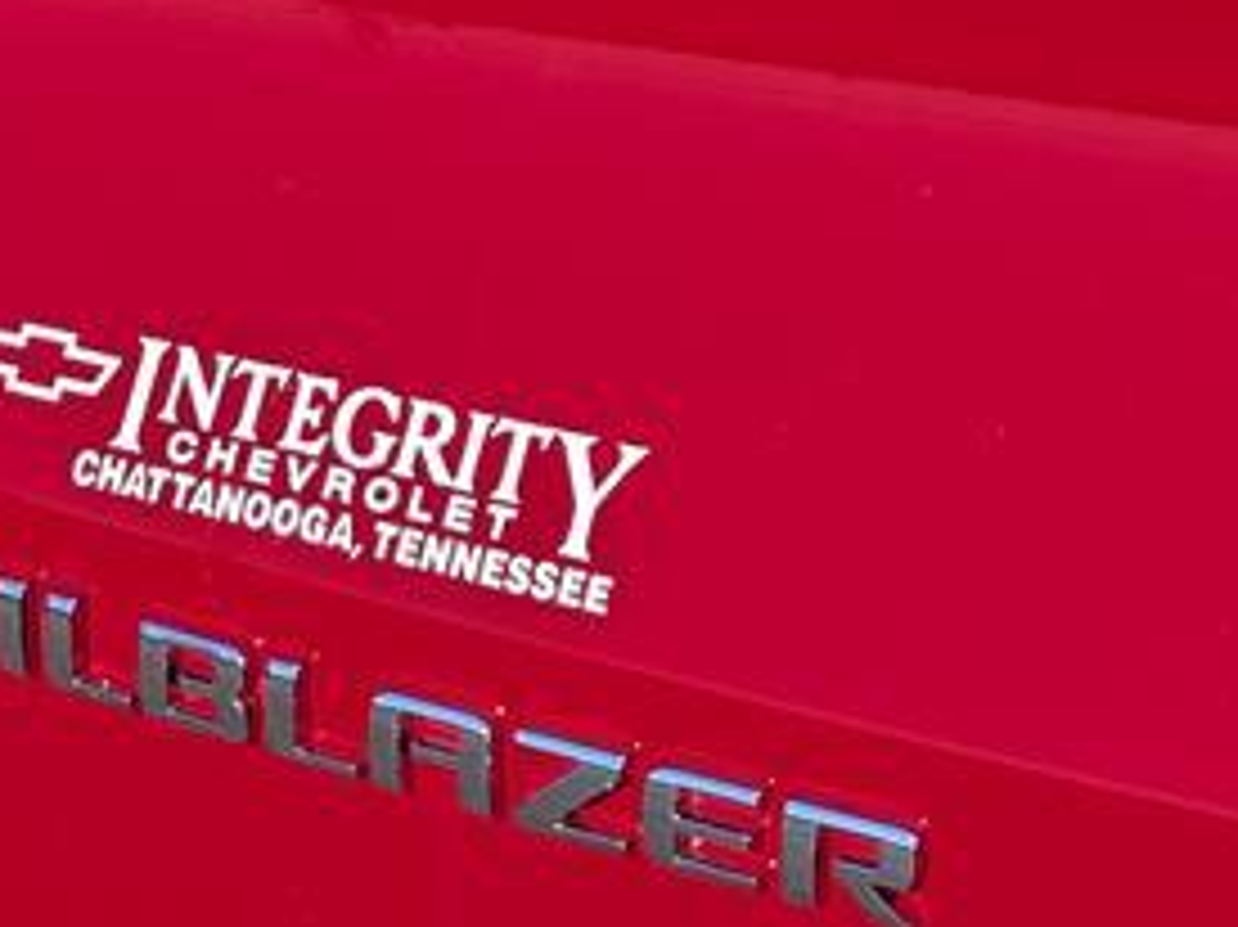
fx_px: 4075
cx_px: 320
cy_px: 526
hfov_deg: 17.2
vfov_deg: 13.0
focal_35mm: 114
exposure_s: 1/2500
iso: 20
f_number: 1.68
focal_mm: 6.9
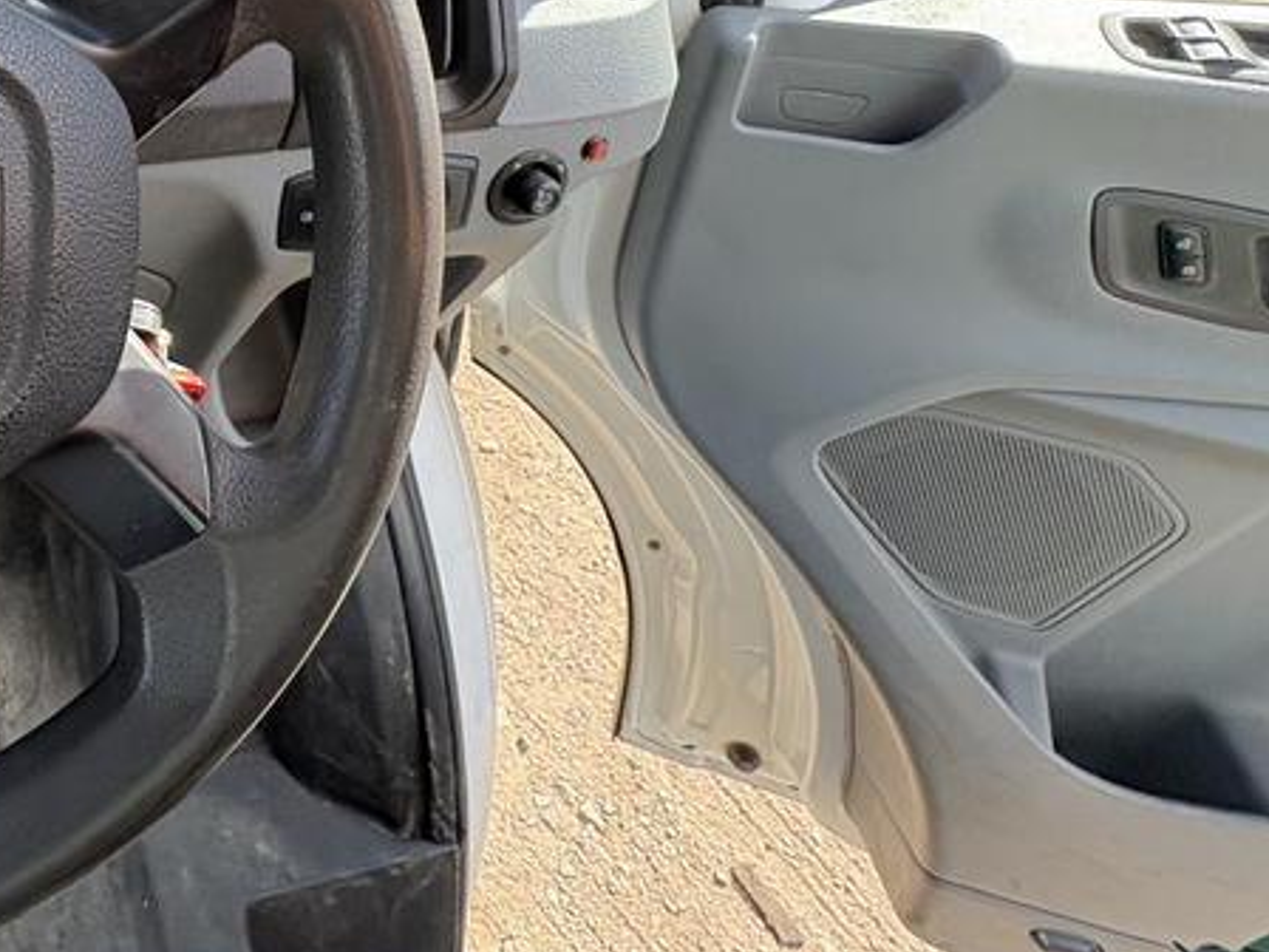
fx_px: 1026
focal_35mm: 28
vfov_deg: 45.7
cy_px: 119
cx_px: 6
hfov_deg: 51.2
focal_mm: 2.22
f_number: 2.2
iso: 64
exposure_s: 1/134
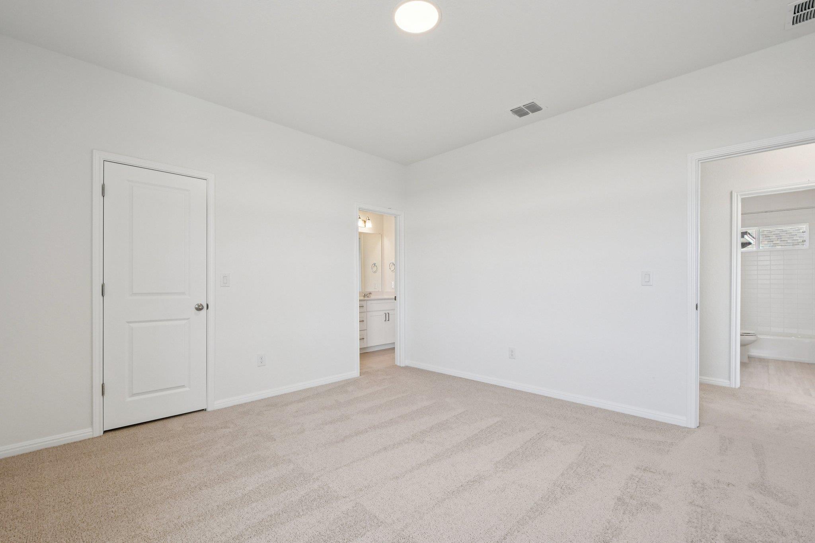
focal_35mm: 15
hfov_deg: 100.4
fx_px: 340
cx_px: 408
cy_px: 272
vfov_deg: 77.3
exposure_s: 1/50
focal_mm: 10
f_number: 8
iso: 400
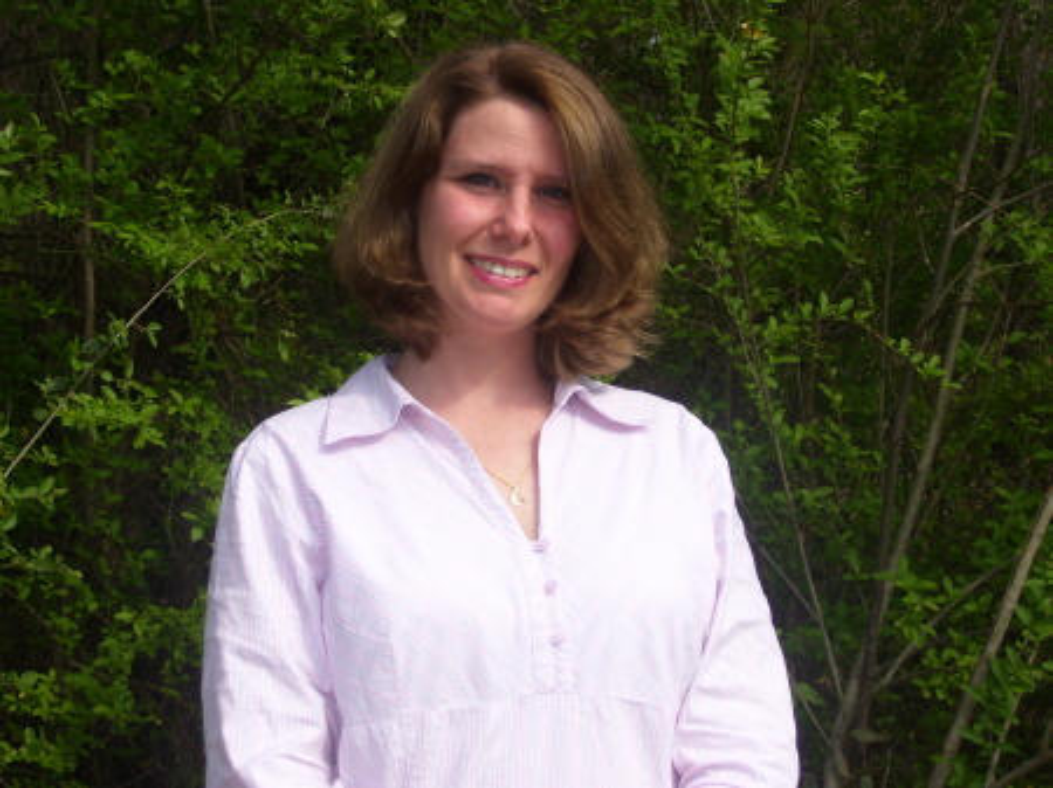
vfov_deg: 21.0
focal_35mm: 70
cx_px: 526
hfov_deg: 27.8
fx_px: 2128
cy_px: 394
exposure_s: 1/750
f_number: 4
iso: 80
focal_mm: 11.6
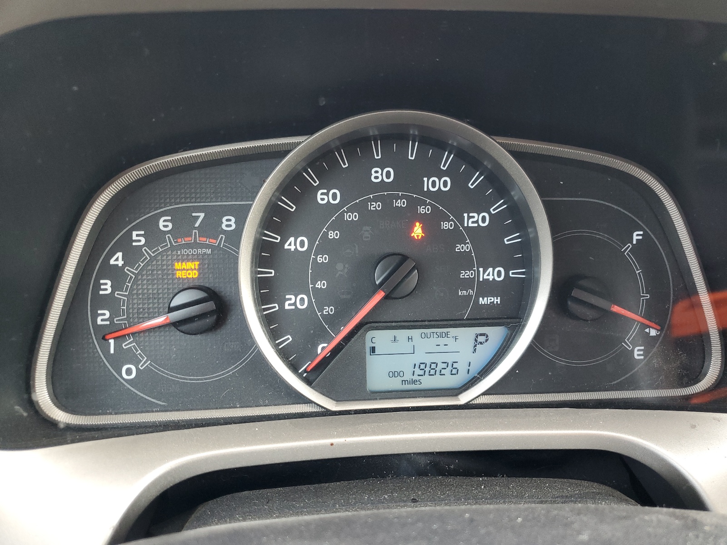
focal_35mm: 26
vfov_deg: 53.1
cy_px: 272
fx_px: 546
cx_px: 364
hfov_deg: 67.3
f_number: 1.5
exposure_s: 1/50
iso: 94
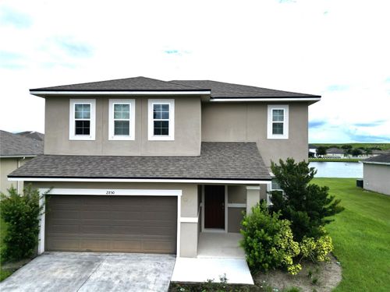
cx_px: 195
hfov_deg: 71.6
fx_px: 270
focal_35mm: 24
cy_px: 146
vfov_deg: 56.8
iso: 140
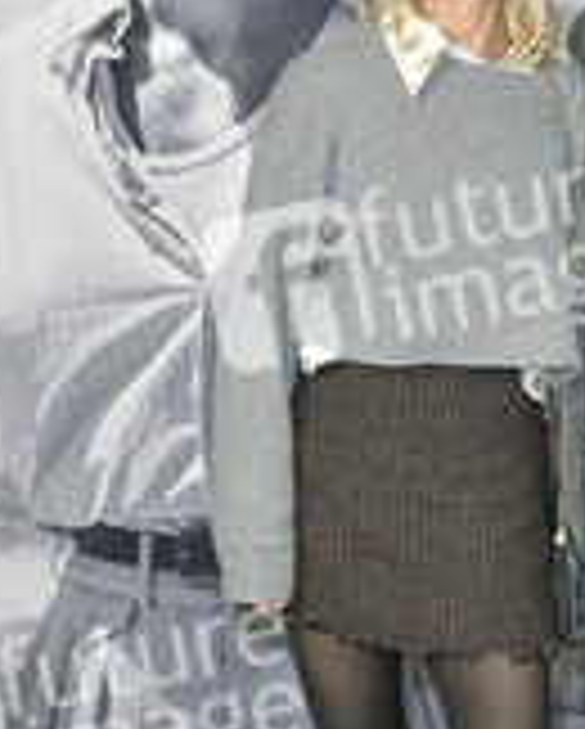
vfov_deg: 21.6
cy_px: 490
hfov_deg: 17.2
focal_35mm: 88
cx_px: 562
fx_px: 1901
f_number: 5.6
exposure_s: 1/125
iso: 1600
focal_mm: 38
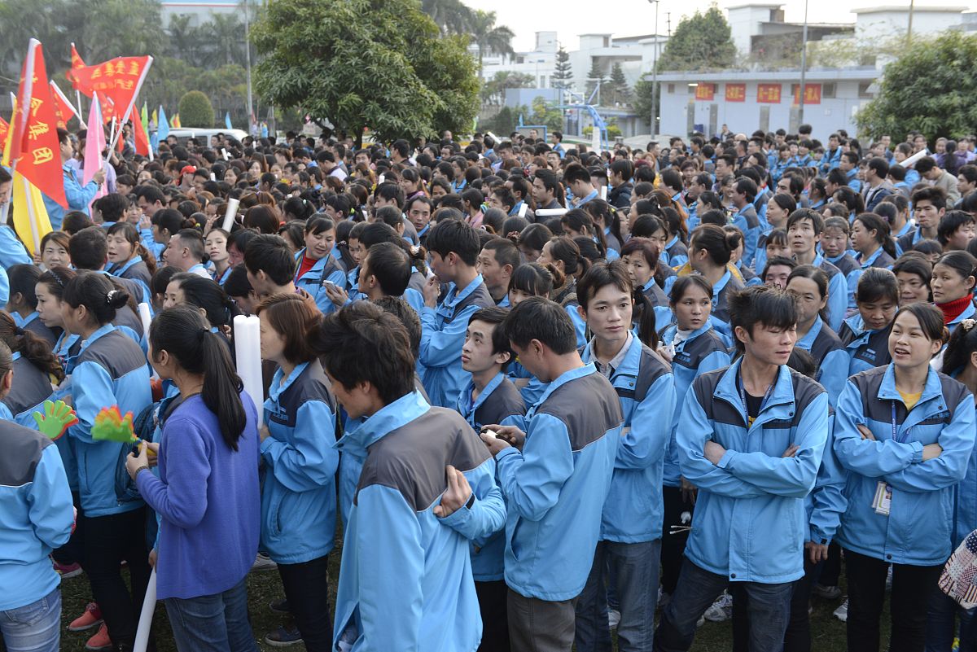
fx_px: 1032
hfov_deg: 50.7
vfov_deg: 35.1
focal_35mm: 38
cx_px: 488
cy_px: 326
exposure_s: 1/80
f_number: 6.3
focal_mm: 38
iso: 800
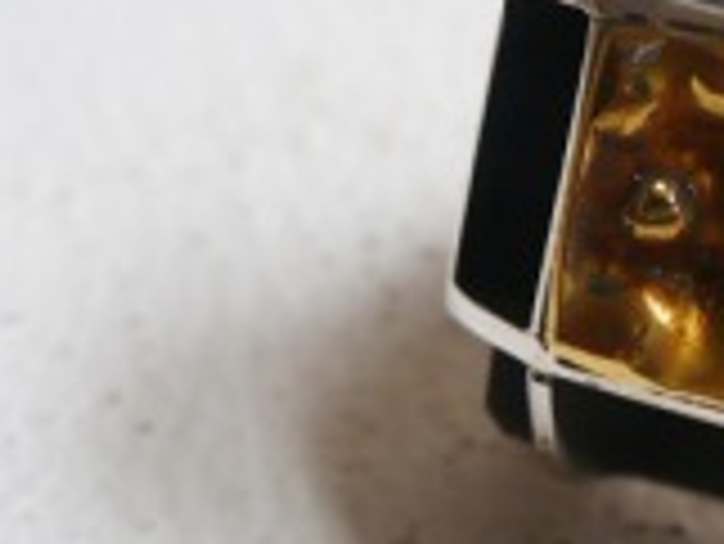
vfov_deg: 14.4
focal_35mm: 103
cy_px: 346
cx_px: 661
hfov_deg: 18.7
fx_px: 2156
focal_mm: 6.1
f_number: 2.8
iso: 100
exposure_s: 1/30
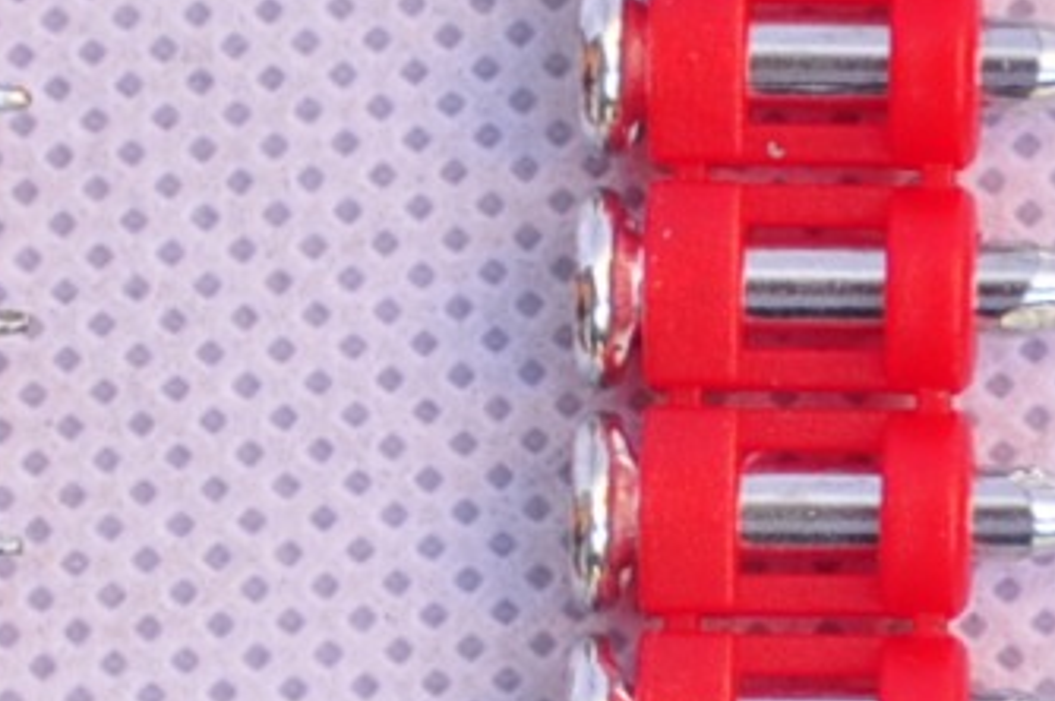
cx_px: 685
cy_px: 865
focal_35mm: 503
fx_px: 14726
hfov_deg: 4.1
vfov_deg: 2.7
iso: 200
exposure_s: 1/100
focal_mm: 56
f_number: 4.8
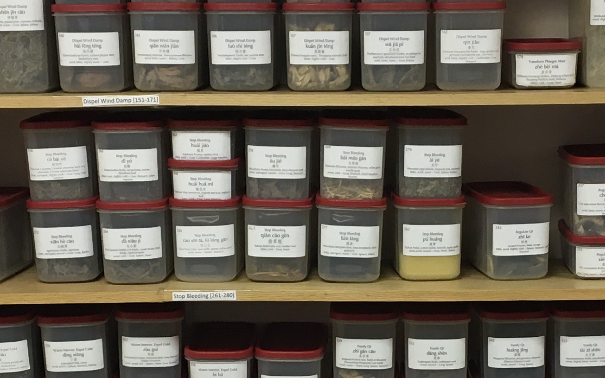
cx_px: 351
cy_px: 344
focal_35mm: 95
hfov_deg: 21.8
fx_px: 1566
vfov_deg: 13.6
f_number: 2.2
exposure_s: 1/30
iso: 50
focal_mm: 4.15
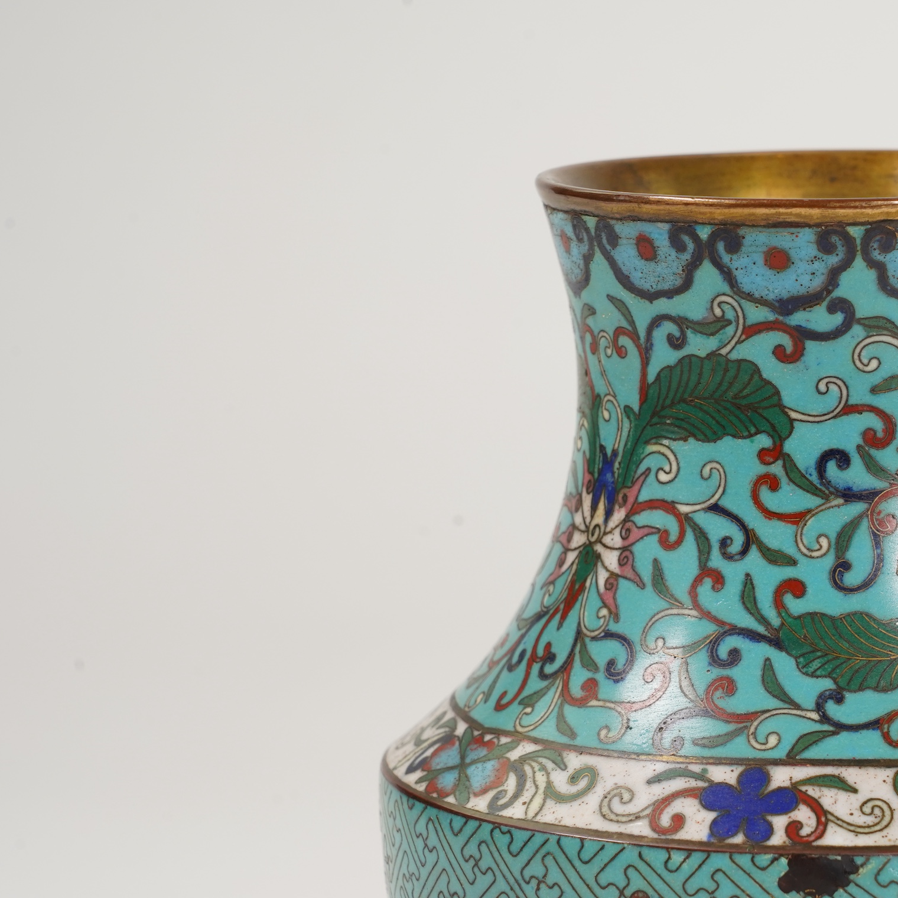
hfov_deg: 10.8
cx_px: 754
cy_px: 518
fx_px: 4725
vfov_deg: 10.9
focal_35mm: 161
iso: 500
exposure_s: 1/125
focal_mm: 105
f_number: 13
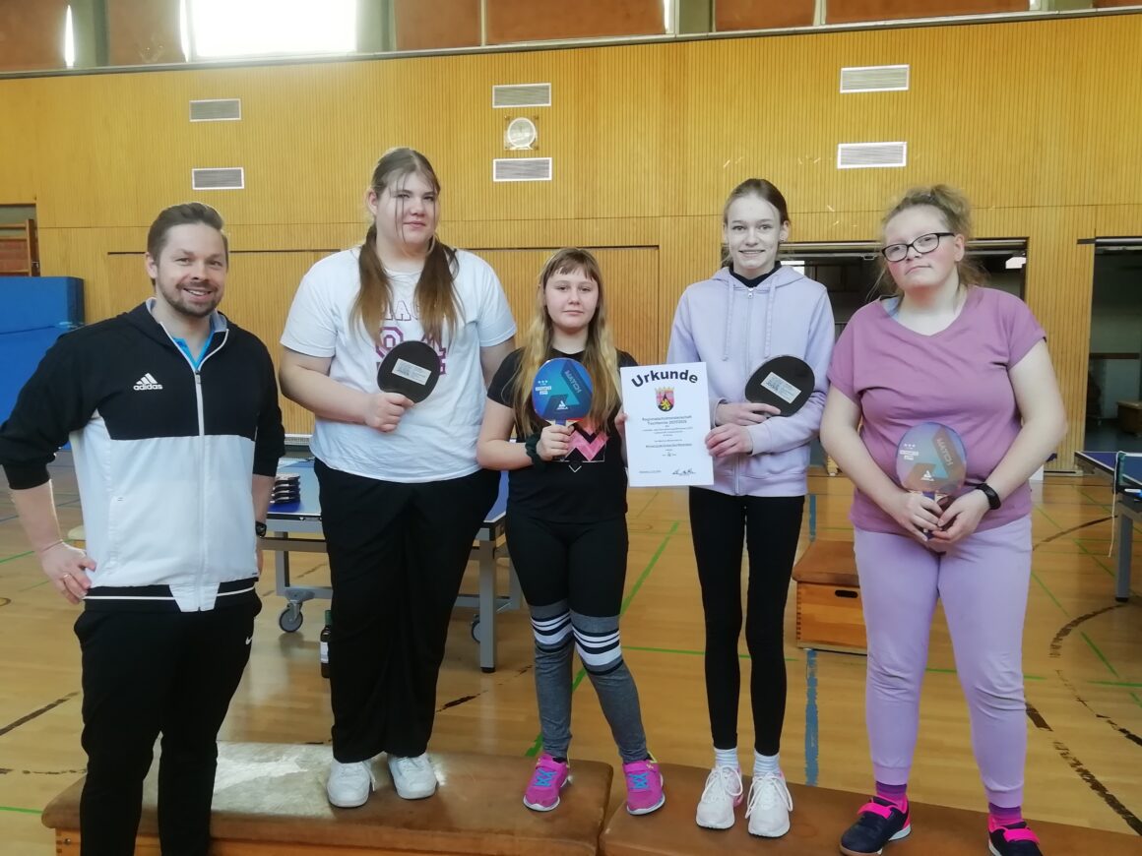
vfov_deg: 44.2
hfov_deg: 56.8
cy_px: 428
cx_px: 571
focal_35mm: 32
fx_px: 1056
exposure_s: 1/50
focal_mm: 3.21
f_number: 2.2
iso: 64
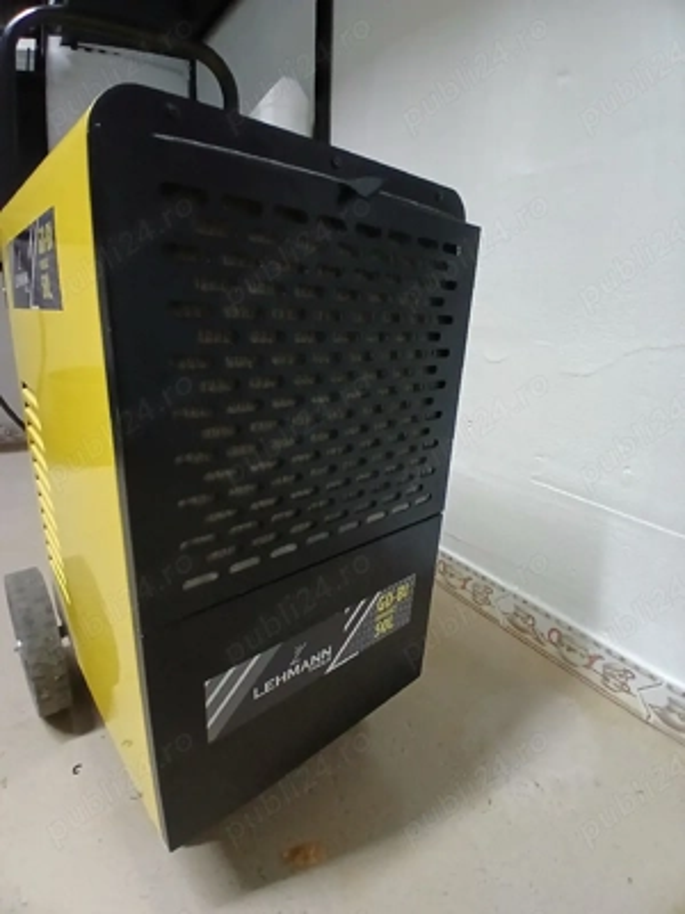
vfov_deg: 91.0
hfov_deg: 74.7
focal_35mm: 17
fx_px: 449
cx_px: 342
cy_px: 457
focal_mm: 1.4
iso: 400
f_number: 2.2
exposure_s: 1/25
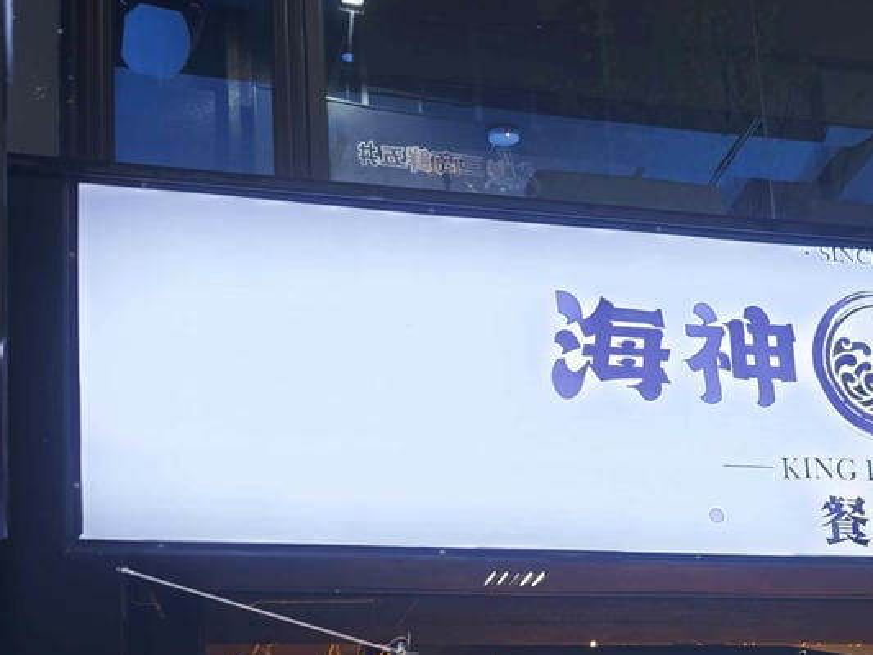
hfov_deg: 26.4
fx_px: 1816
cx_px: 734
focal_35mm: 72
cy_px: 642
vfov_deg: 19.9
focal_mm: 8.72
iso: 800
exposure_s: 1/60
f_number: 1.63
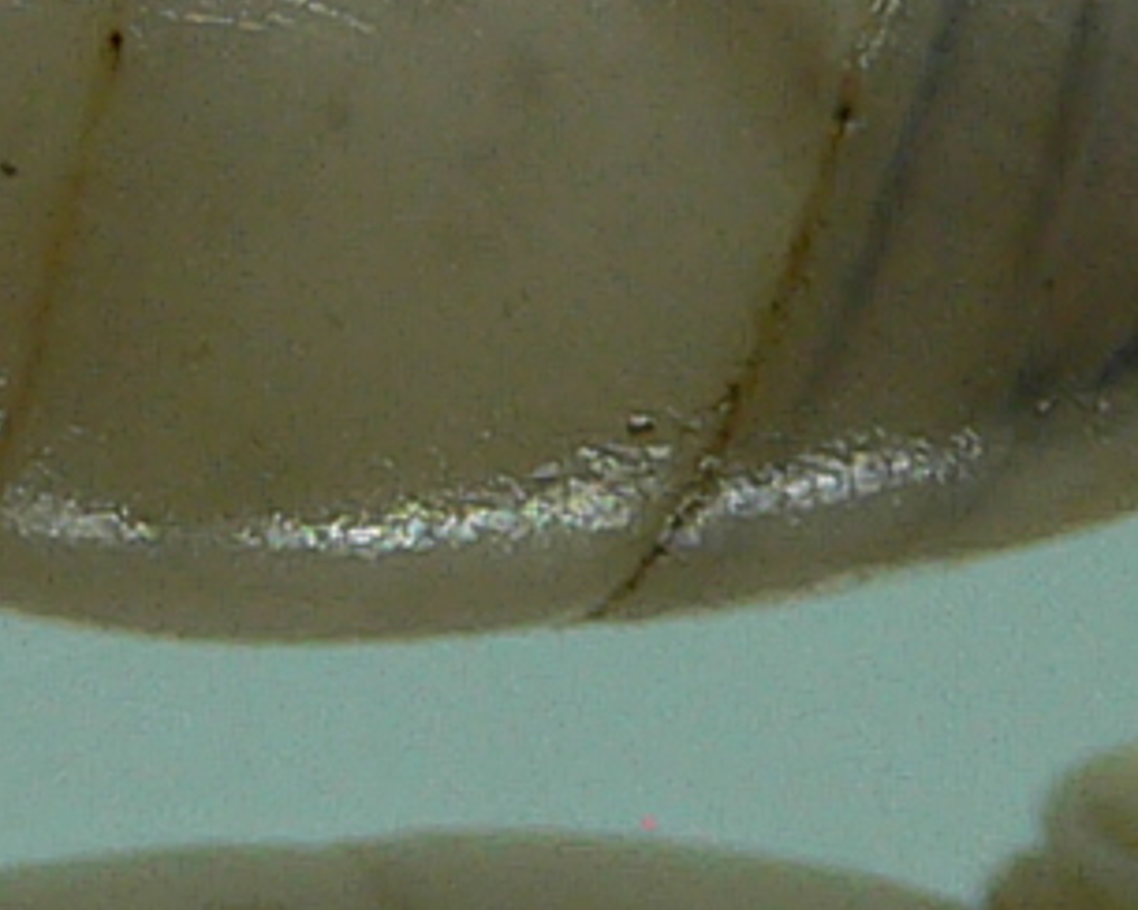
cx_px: 228
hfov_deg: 8.5
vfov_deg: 6.8
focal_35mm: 226
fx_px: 7612
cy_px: 269
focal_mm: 4.6
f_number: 2.8
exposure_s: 1/80
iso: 80
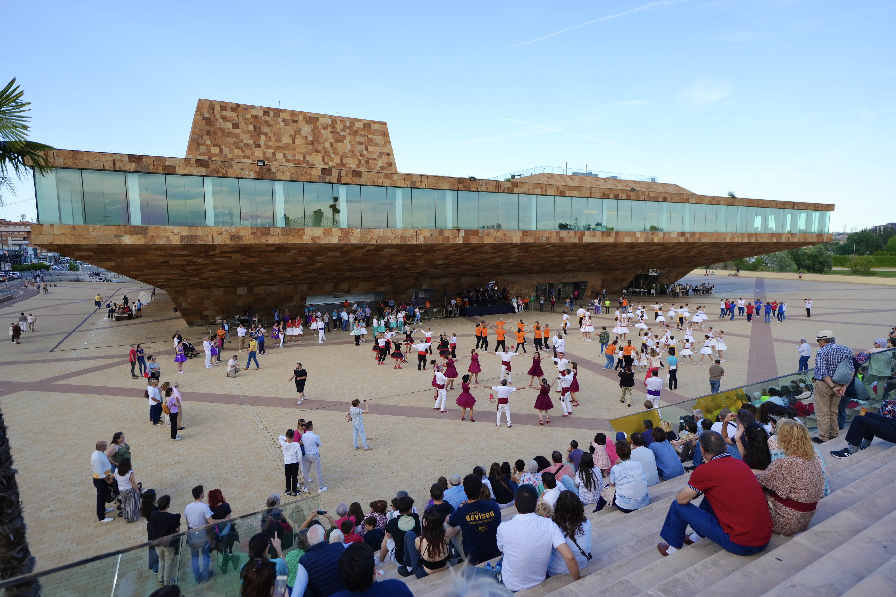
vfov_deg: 62.7
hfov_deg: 84.8
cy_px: 298
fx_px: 490
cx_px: 448
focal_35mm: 20
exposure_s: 1/800
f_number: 2.8
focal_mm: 19.7
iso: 200
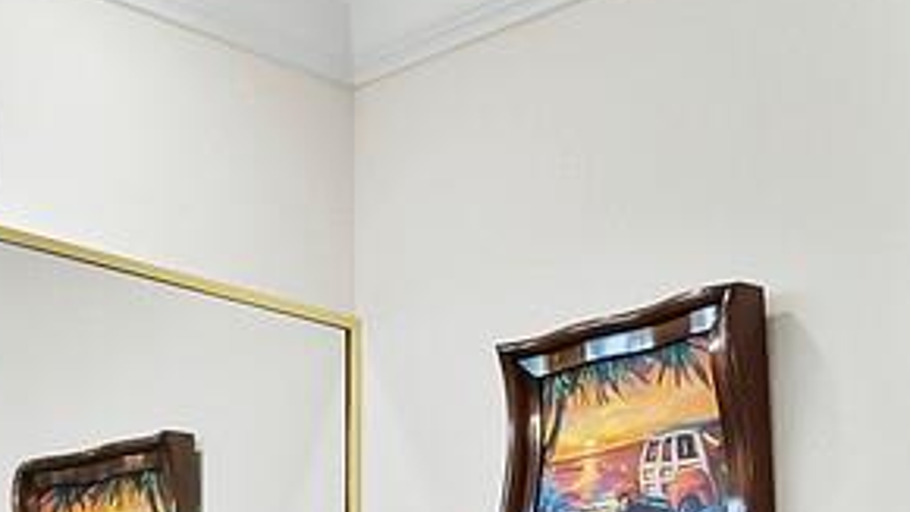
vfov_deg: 13.0
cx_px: 554
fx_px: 2027
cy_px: 931
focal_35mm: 84
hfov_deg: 25.3
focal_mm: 7
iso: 400
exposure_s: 1/2
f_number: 11
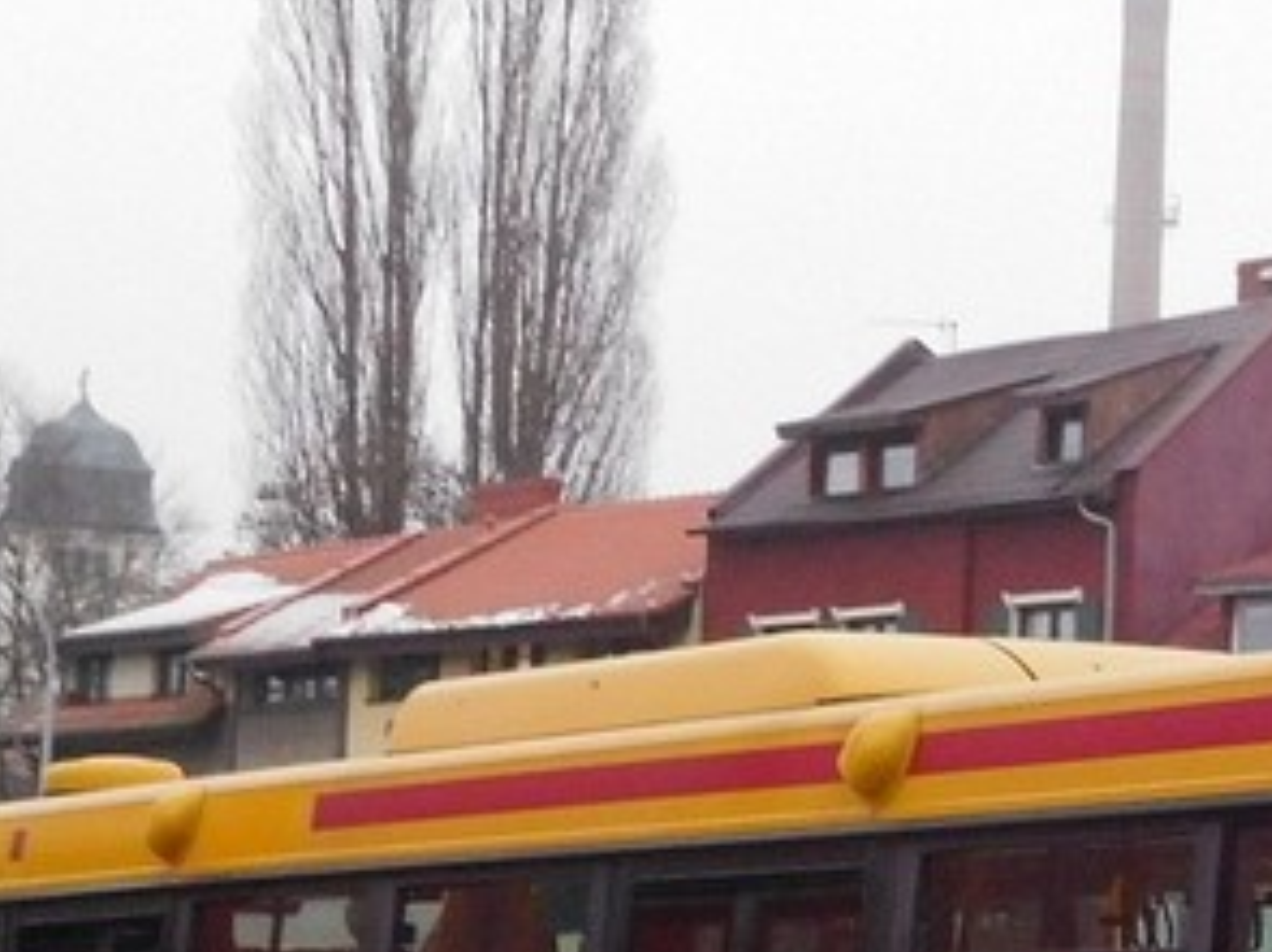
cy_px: 958
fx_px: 4481
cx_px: 1505
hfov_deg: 15.6
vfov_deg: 12.0
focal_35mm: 122
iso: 560
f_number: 3.9
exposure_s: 1/60
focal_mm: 7.1
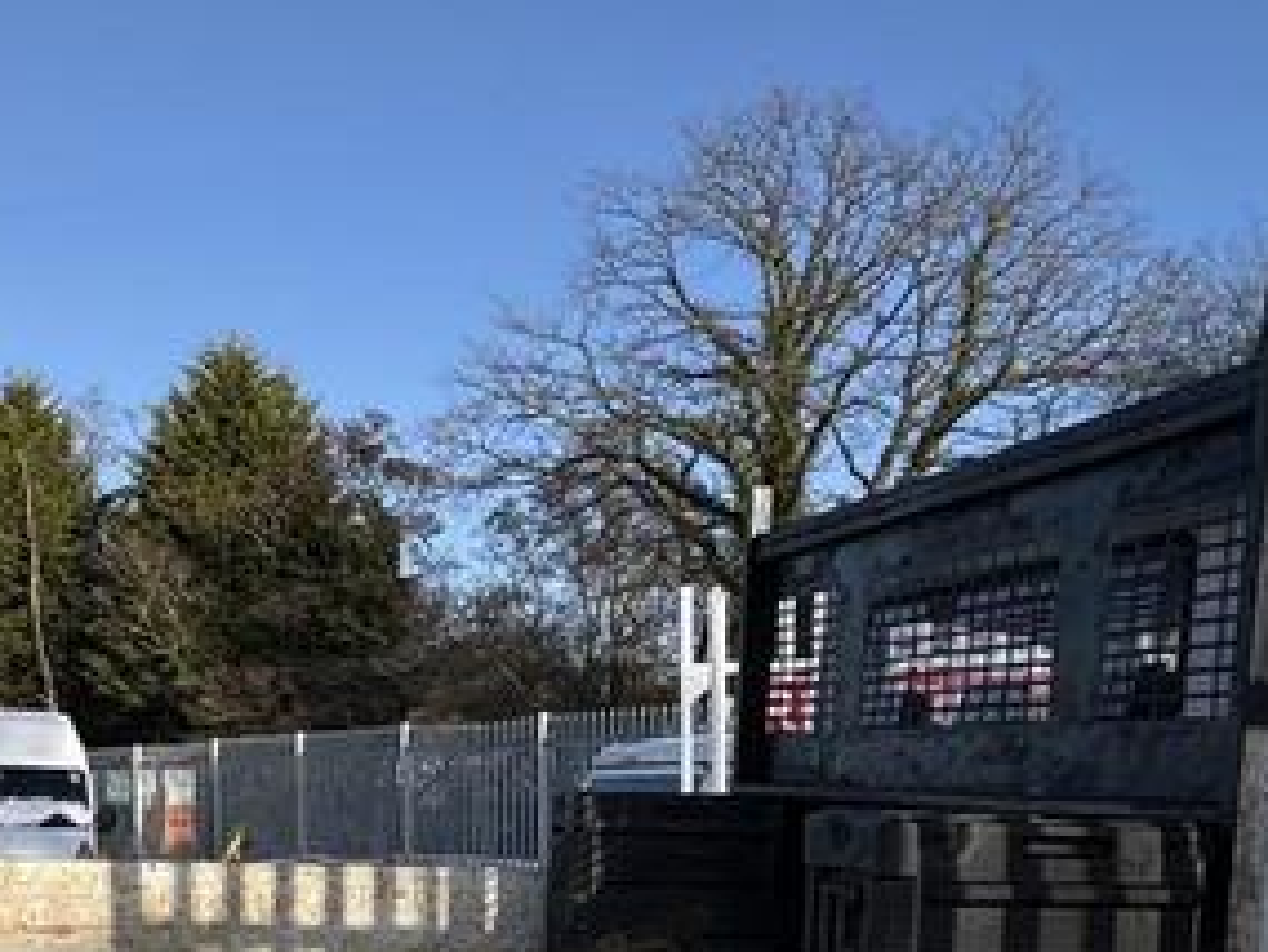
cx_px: 383
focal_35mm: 44
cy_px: 899
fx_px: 1612
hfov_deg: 42.1
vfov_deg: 31.0
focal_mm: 2.22
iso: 50
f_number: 2.2
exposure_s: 1/2494
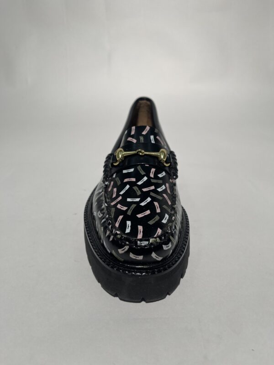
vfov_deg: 67.3
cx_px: 137
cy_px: 182
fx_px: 274
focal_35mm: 26
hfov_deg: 53.1
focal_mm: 5.1
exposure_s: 1/344
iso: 50
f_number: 1.6
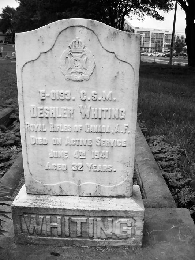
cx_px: 98
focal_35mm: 35
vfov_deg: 52.6
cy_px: 130
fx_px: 263
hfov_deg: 40.7
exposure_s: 1/125
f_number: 2.7
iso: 89
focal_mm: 7.5
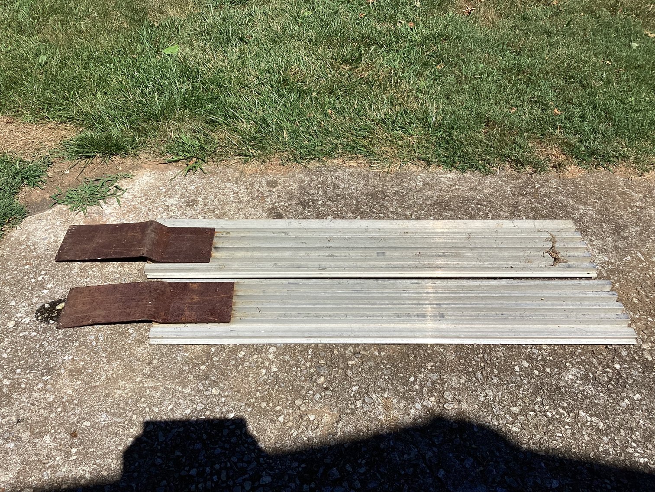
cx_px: 328
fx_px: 587
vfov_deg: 45.4
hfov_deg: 58.3
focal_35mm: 31
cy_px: 246
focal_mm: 3.3
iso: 25
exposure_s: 1/1942
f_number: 2.4
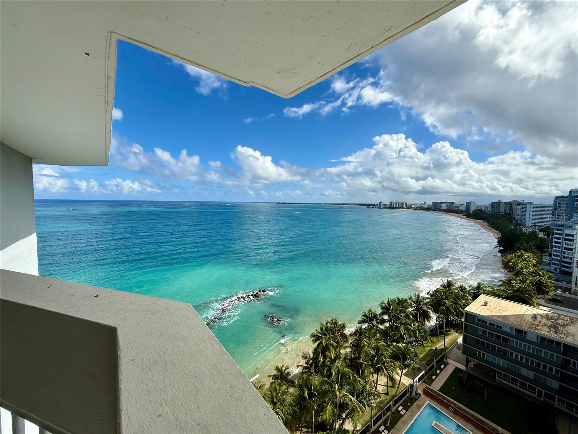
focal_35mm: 14
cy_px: 217
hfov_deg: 102.1
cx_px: 289
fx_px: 234
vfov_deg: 85.7
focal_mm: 2.22
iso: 50
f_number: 2.2
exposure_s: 1/3289
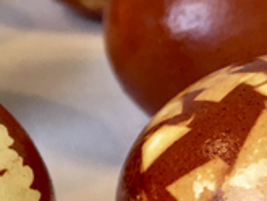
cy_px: 146
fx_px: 926
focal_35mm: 120
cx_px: -171
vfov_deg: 12.3
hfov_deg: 14.9
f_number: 2.2
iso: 25
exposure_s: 1/33
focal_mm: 4.15
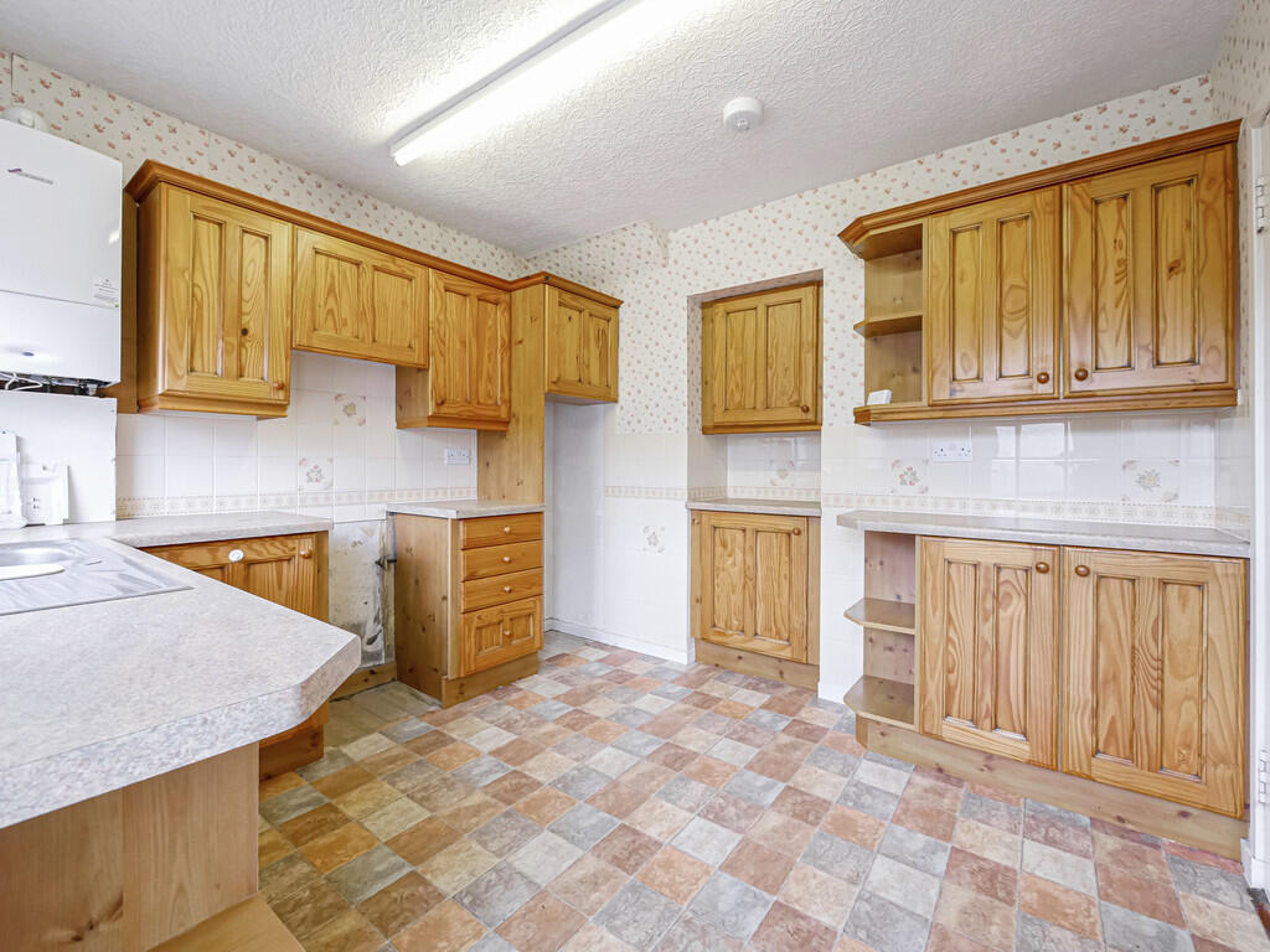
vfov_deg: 85.7
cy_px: 476
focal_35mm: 14
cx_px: 635
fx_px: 514
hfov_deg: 102.1
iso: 1250
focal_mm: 7
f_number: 4
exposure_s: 1/60
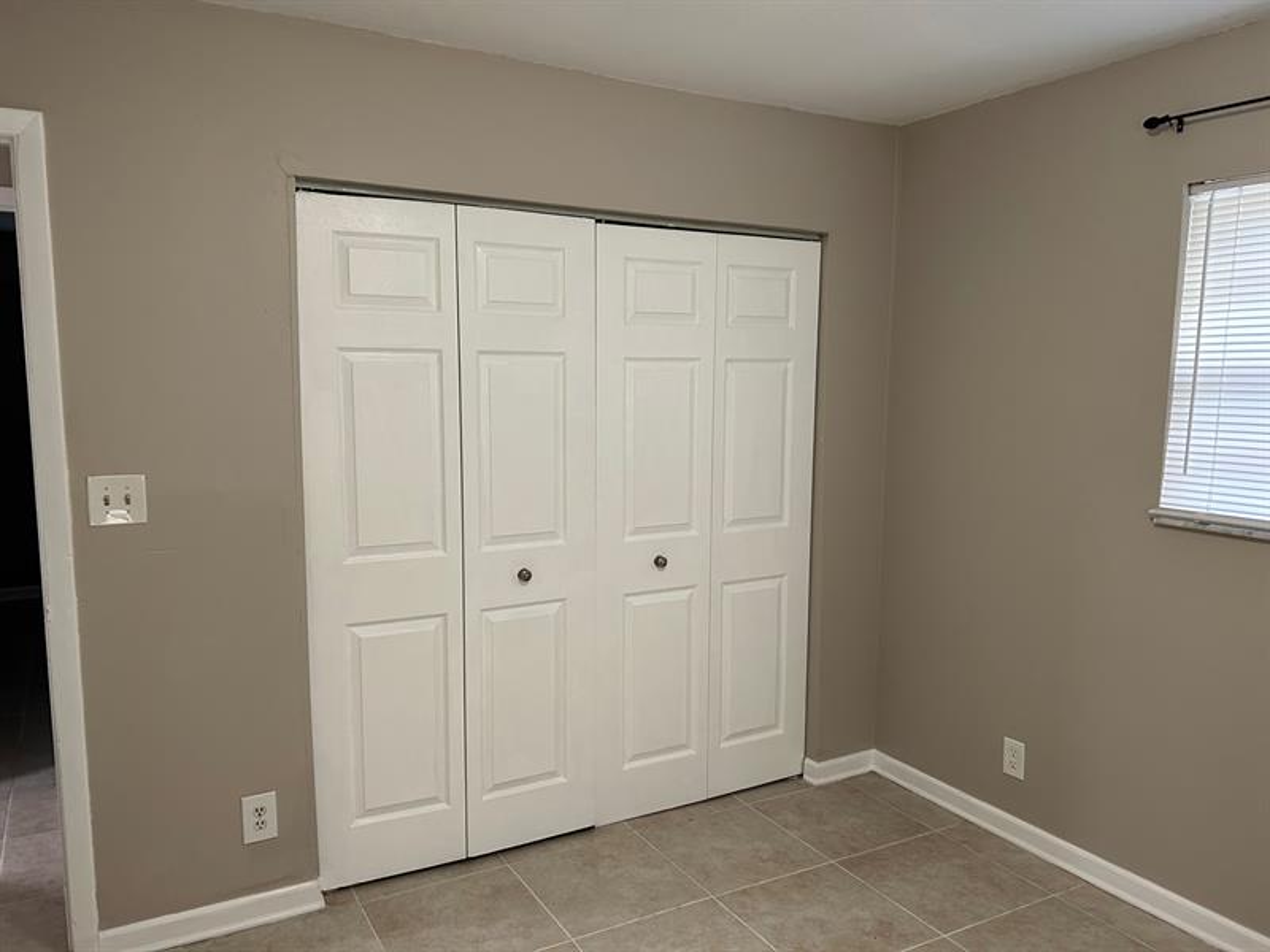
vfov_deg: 53.1
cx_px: 635
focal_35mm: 26
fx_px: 954
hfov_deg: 67.3
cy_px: 476
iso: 160
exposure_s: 1/60
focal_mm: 5.7
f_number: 1.5
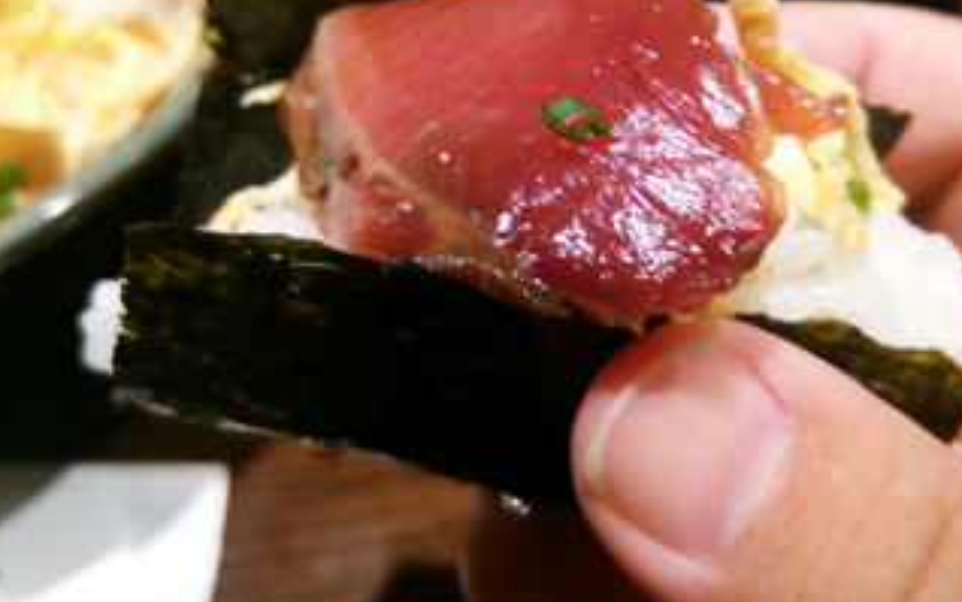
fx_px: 1049
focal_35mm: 40
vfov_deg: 31.6
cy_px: 175
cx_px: 590
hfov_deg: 48.9
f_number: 1.94
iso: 160
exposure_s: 1/20
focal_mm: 4.06
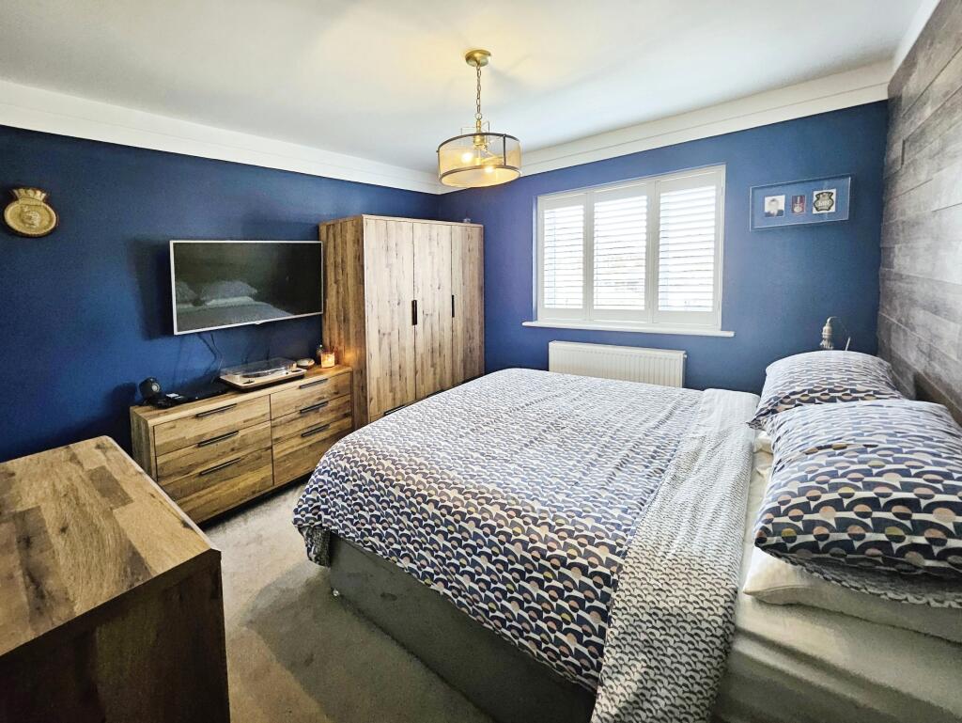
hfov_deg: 106.2
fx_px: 361
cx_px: 481
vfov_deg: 90.0
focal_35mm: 13
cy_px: 362
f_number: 2.2
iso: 320
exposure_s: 1/50
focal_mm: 1.7
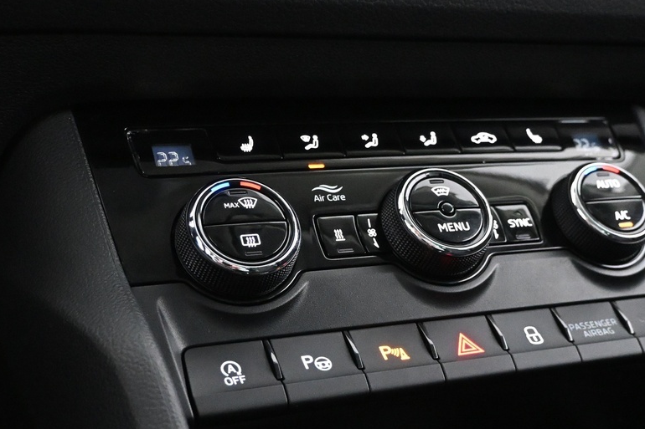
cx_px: 387
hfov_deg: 32.5
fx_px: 1102
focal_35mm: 62
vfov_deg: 22.0
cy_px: 248
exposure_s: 1/30
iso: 6400
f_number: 3.8
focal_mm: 19.5
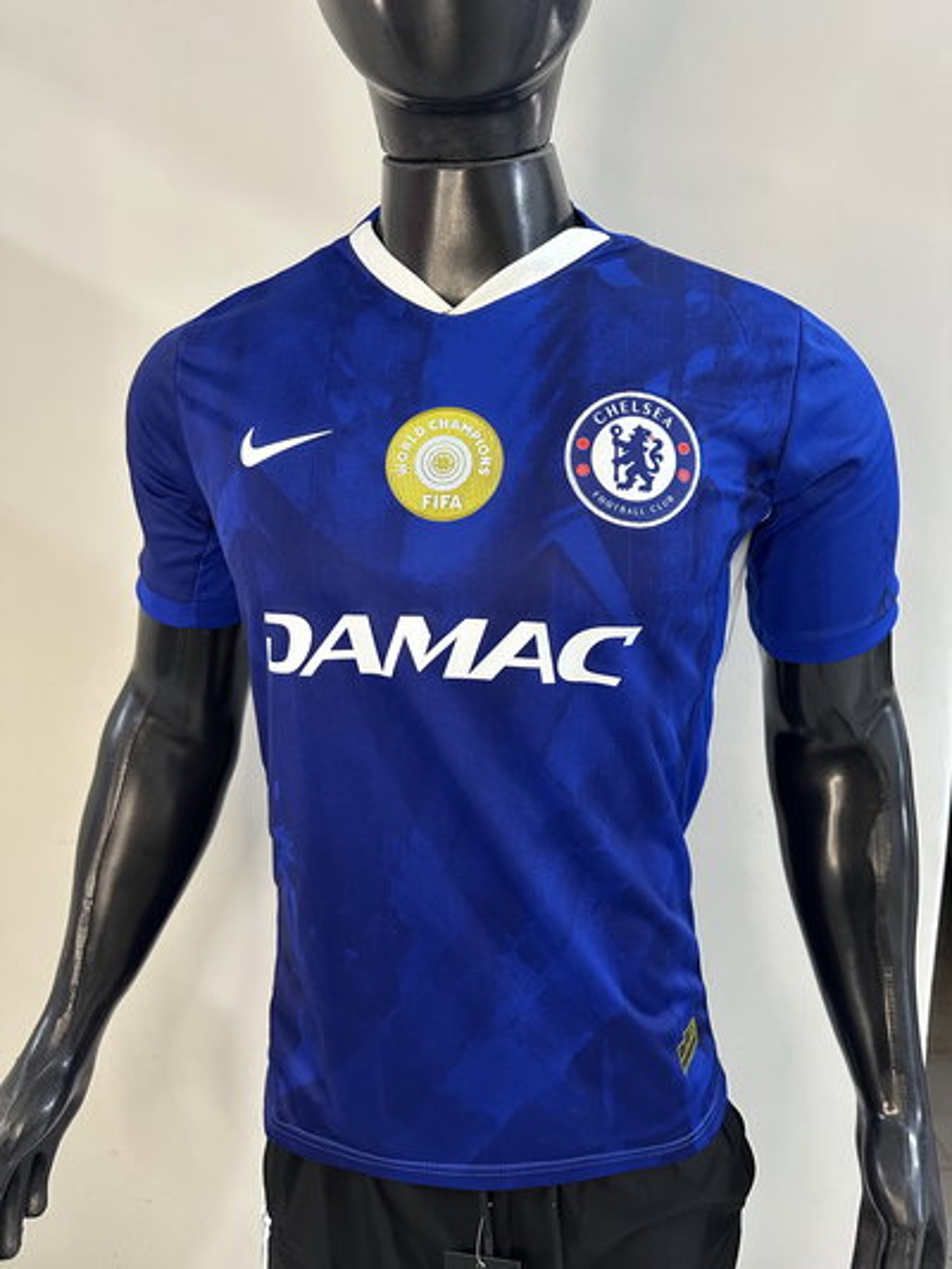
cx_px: 476
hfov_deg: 56.8
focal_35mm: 24
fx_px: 880
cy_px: 634
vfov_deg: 71.6
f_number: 1.78
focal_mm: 6.86
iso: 320
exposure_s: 1/50
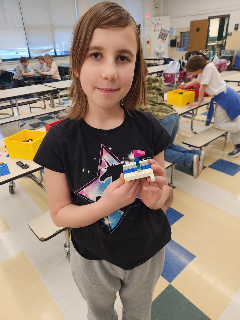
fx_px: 222
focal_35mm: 24
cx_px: 115
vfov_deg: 71.6
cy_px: 157
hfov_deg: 56.8
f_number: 1.8
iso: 250
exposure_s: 1/120
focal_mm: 5.4
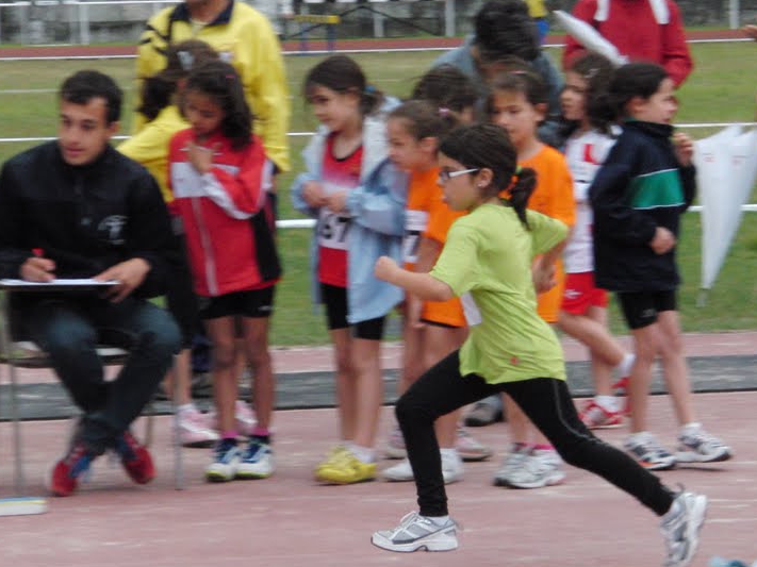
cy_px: 282
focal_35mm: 219
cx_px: 498
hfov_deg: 9.0
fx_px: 4788
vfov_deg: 6.8
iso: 400
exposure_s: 1/500
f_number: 4.2
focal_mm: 26.9
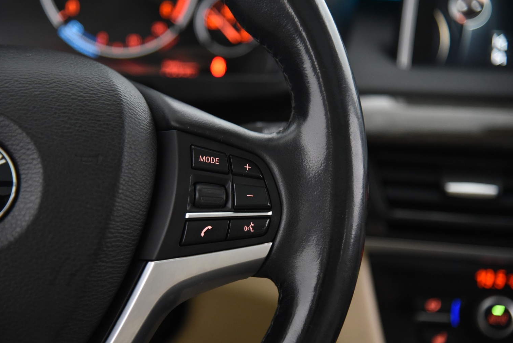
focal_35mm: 105
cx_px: 238
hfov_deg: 19.4
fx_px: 1497
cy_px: 181
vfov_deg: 13.1
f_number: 4
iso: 4000
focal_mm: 98
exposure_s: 1/25
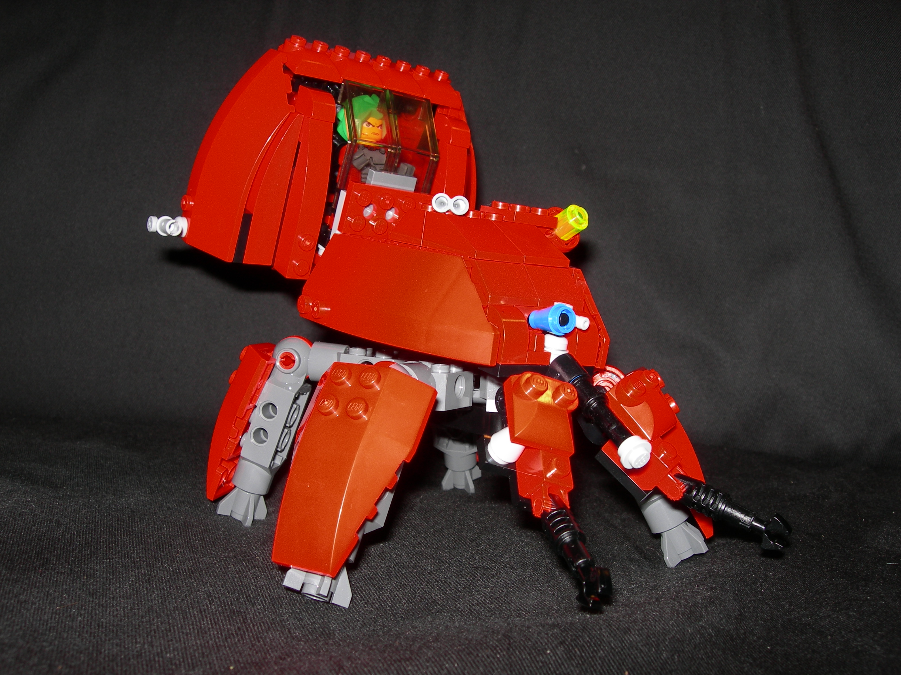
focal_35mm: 38
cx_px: 450
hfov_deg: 49.0
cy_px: 338
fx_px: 989
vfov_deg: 37.7
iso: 50
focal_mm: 7.8
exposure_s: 1/60.1
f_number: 4.8
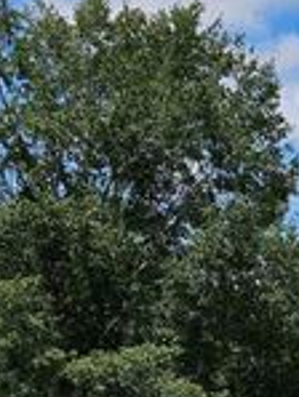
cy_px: 675
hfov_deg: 14.0
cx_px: 358
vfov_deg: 16.5
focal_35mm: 103
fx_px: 1185
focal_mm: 6.3
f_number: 1.7
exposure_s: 1/2000
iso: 20
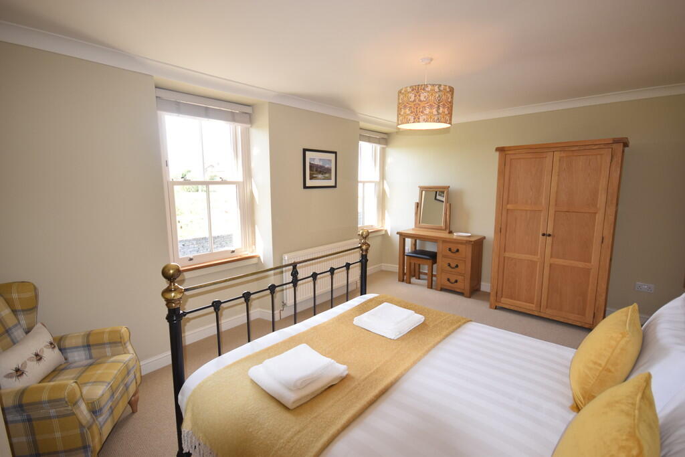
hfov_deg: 95.0
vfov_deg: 72.1
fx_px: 314
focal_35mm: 16
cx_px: 342
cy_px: 228
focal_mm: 11
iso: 450
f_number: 5.6
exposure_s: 1/125
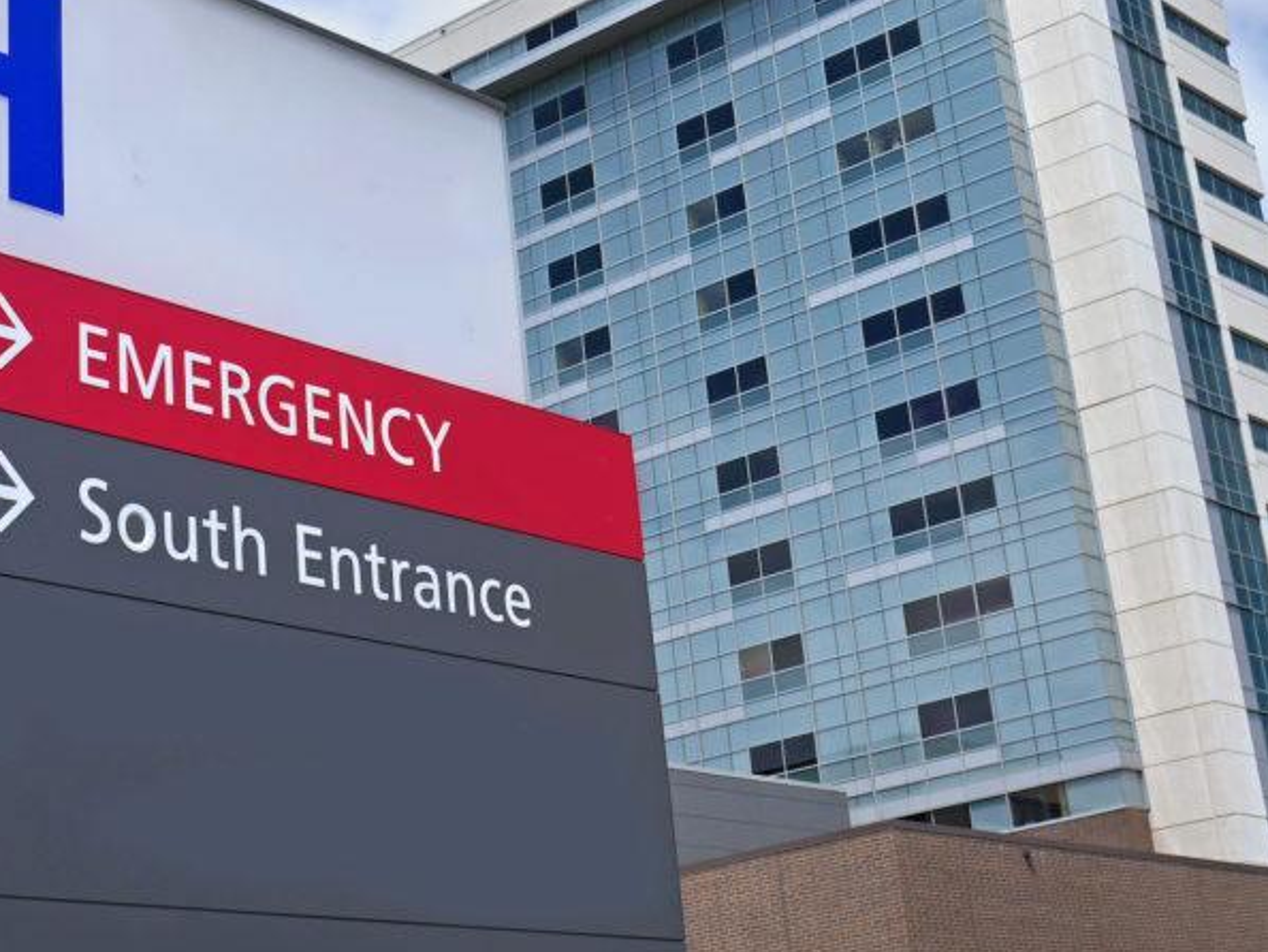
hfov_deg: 28.1
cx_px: 561
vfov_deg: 21.1
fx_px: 2529
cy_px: 189
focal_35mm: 69
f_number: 5.6
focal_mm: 20
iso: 200
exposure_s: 1/1600
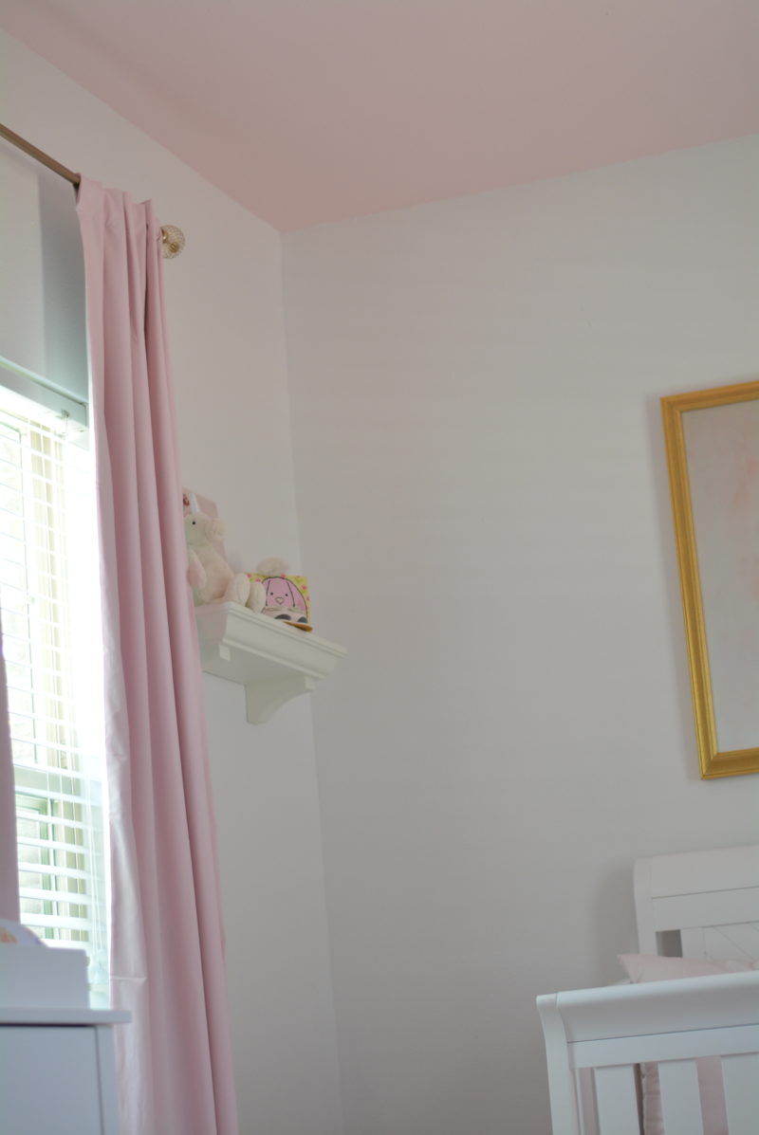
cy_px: 568
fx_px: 2368
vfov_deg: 27.0
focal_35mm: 75
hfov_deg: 18.2
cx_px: 380
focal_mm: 50
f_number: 1.8
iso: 500
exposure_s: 1/200
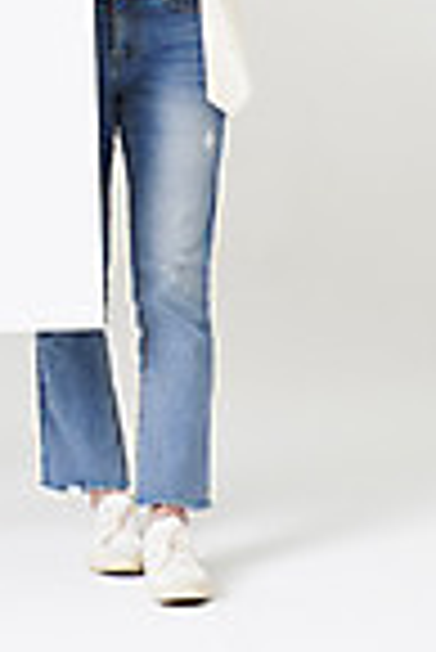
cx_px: -137
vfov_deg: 12.5
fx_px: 2900
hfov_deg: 8.5
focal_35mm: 160
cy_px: -166
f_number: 13
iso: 100
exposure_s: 1/125
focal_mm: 58
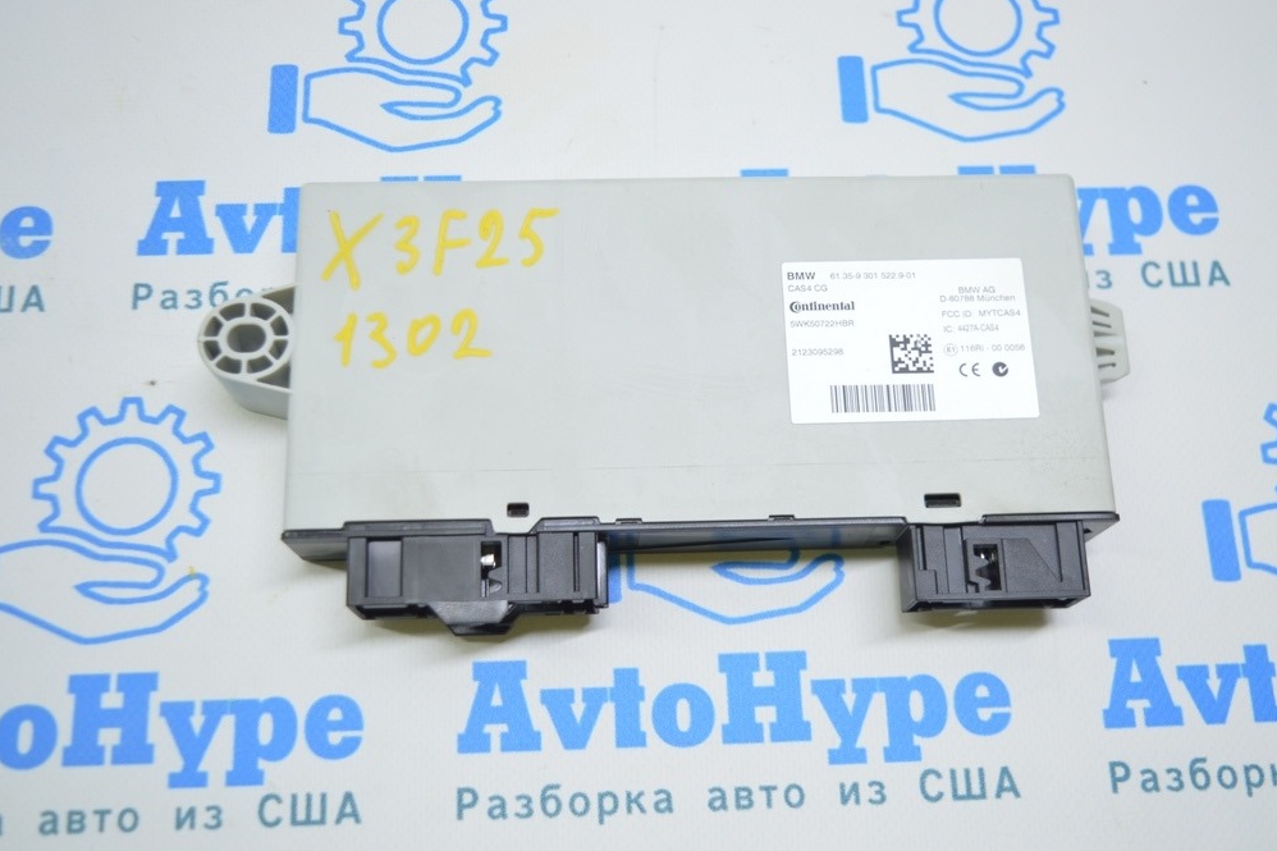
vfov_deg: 33.4
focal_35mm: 40
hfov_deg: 48.5
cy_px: 427
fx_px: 1419
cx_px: 641
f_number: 4
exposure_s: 1/50
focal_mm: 26
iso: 400
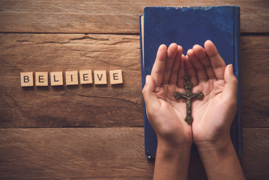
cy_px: 90
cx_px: 134
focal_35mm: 112
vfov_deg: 12.2
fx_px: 837
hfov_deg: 18.3
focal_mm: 112
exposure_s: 1/90
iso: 100
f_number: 4
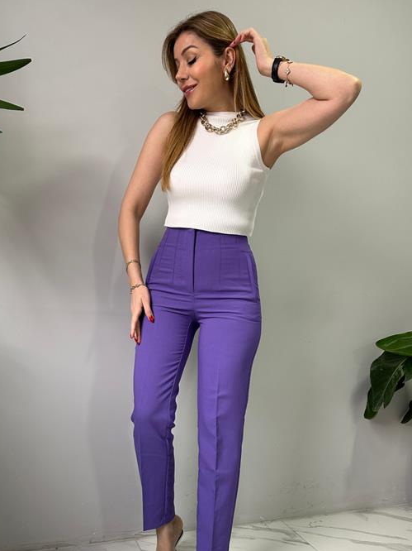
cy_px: 329
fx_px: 476
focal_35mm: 30
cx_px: 207
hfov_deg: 46.8
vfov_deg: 59.5
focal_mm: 6.86
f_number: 1.78
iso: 160
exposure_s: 1/100
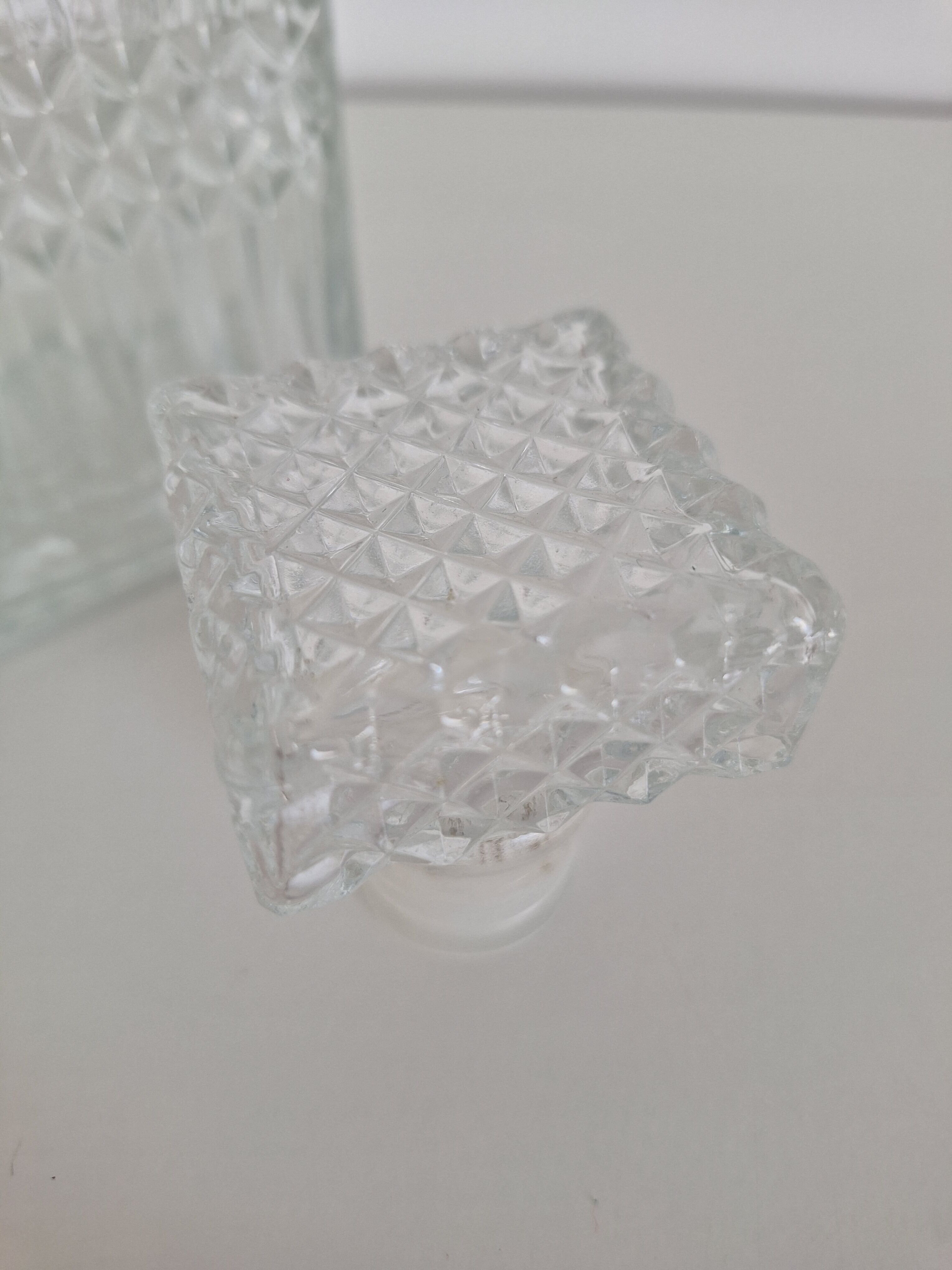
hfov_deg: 58.9
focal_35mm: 23
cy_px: 635
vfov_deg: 73.9
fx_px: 843
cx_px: 476
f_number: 1.8
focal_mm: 5.54
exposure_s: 1/100
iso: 50
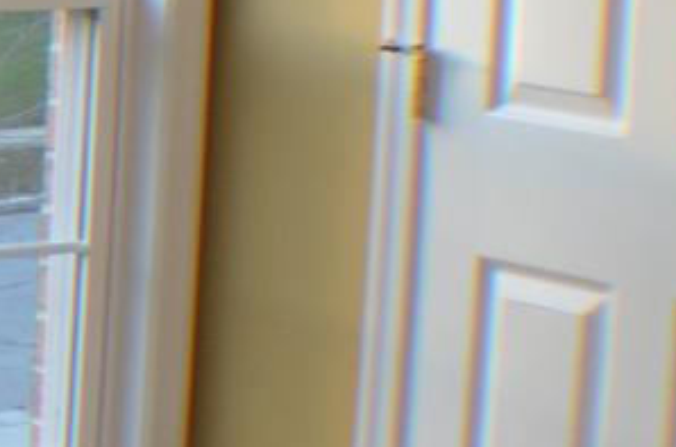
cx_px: -708
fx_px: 3858
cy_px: 75
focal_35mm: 206
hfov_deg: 9.3
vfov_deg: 6.6
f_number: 3.5
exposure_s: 1/60
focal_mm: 20
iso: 400
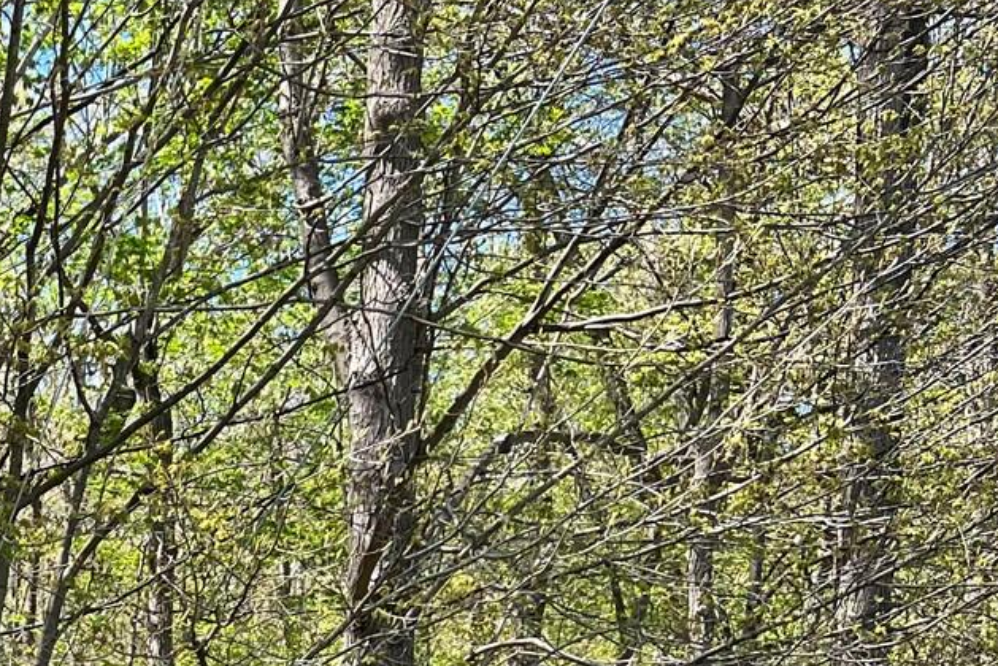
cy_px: 894
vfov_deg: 14.8
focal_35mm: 88
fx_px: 2441
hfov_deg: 20.9
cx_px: -324
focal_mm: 5.7
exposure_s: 1/1029
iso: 50
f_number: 1.5
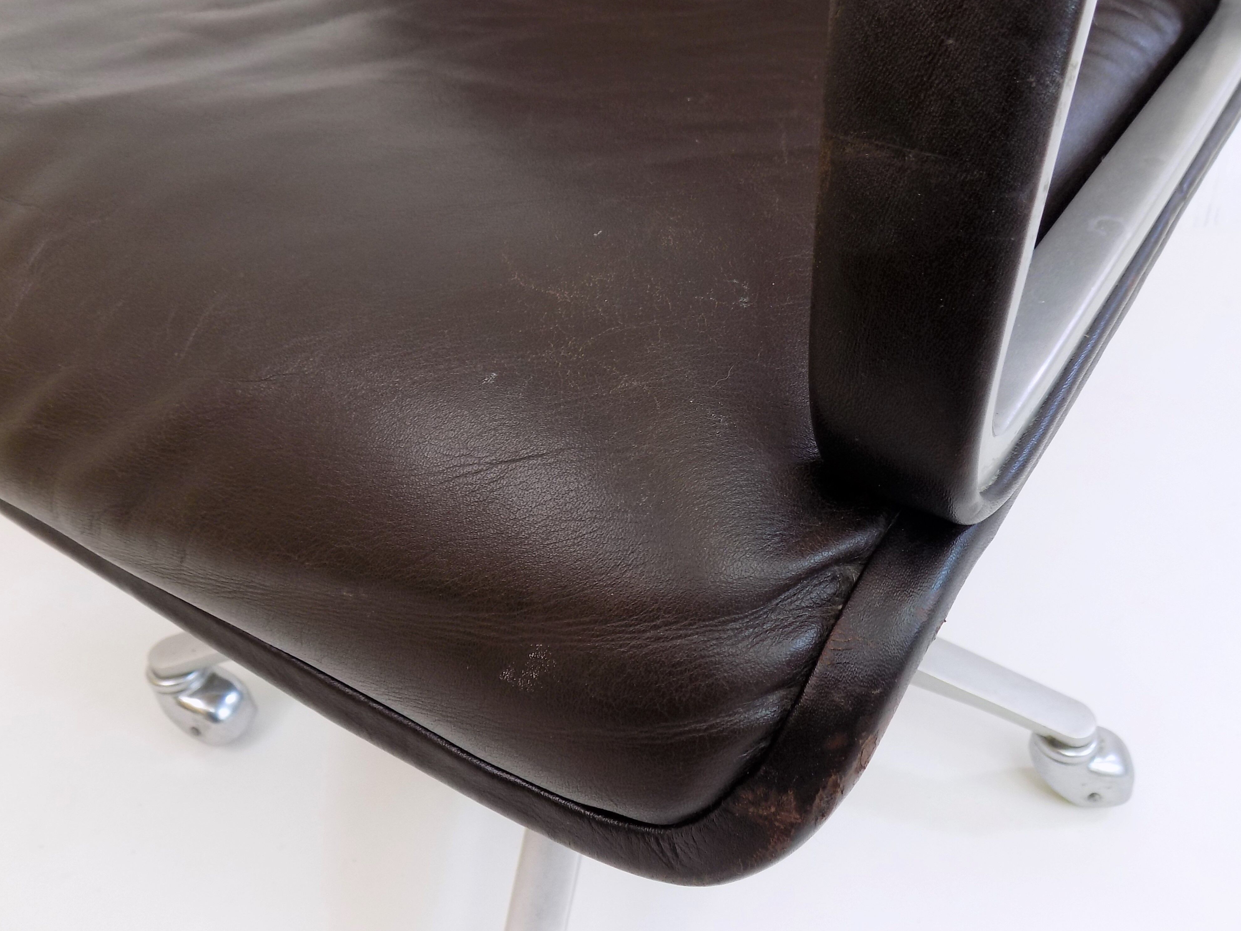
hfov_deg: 59.8
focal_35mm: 30
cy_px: 388
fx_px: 1075
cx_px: 693
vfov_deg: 46.6
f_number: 3.1
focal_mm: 4
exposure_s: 1/30
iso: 100
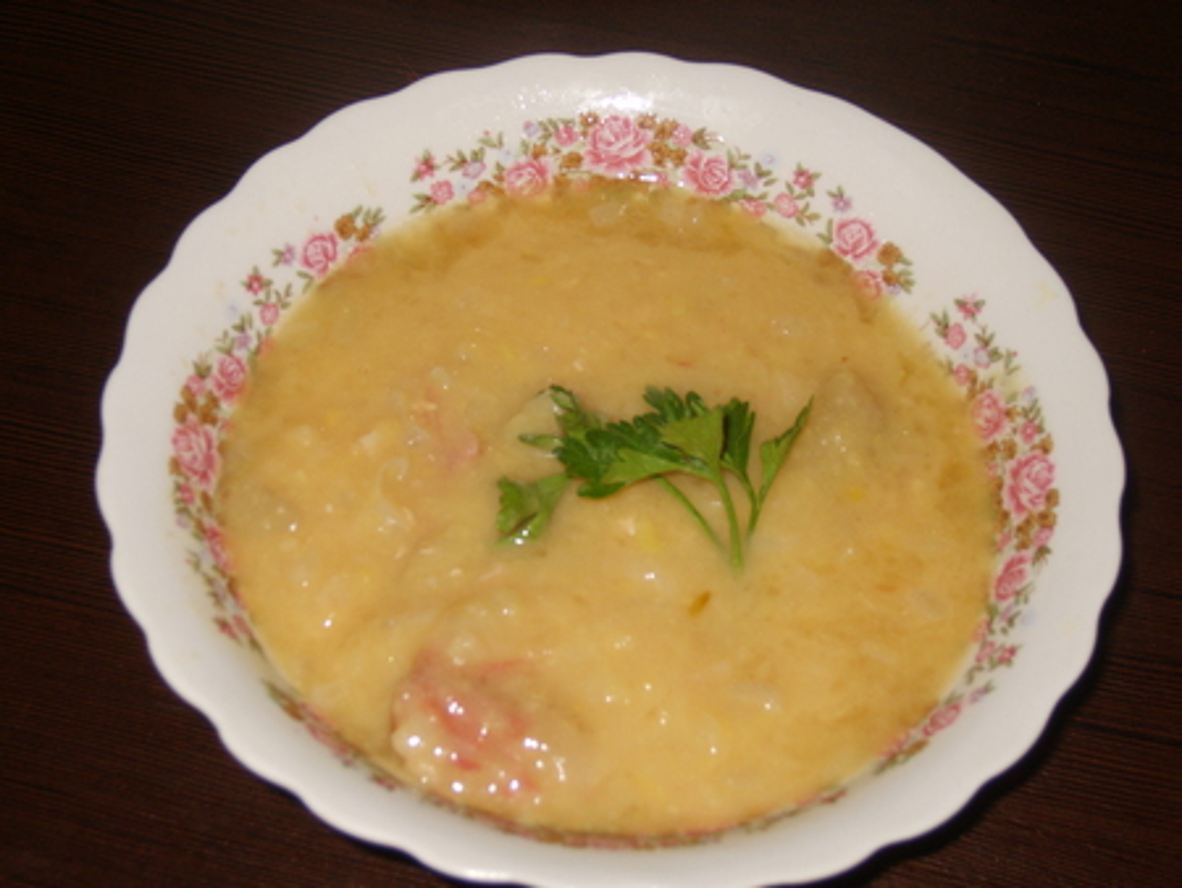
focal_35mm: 72
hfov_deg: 27.0
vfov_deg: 20.5
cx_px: 591
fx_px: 2460
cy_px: 444
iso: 100
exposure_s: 1/45
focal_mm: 15
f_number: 4.1
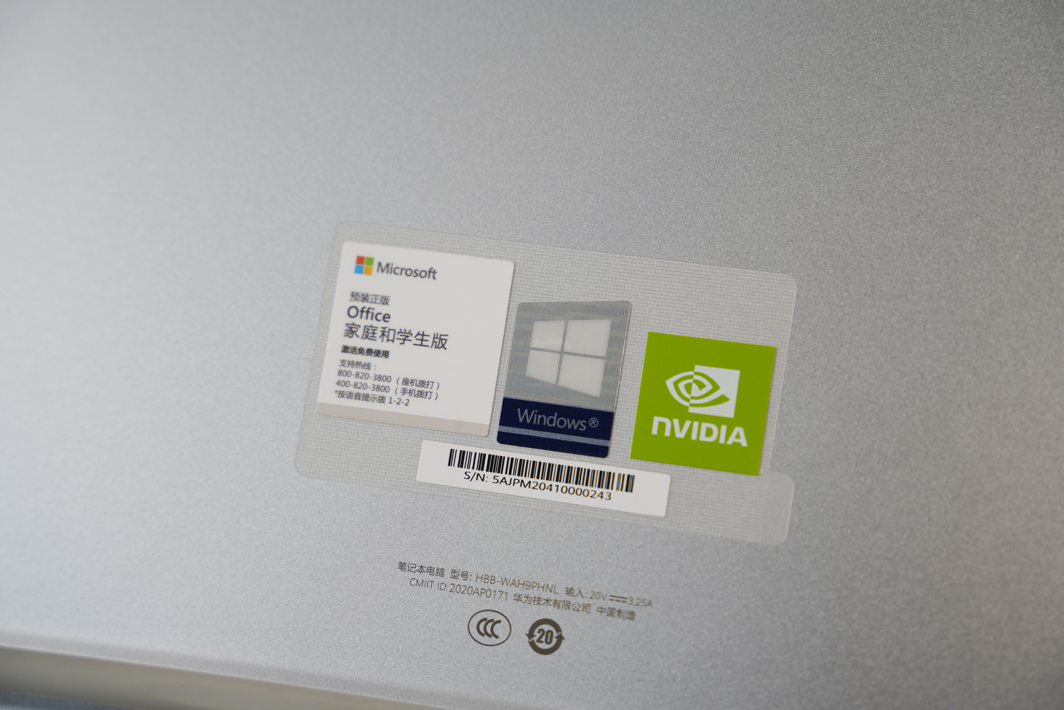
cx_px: 532
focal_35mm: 75
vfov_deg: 18.2
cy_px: 355
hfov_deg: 27.0
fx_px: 2217
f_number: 5
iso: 160
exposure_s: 1/80
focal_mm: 75
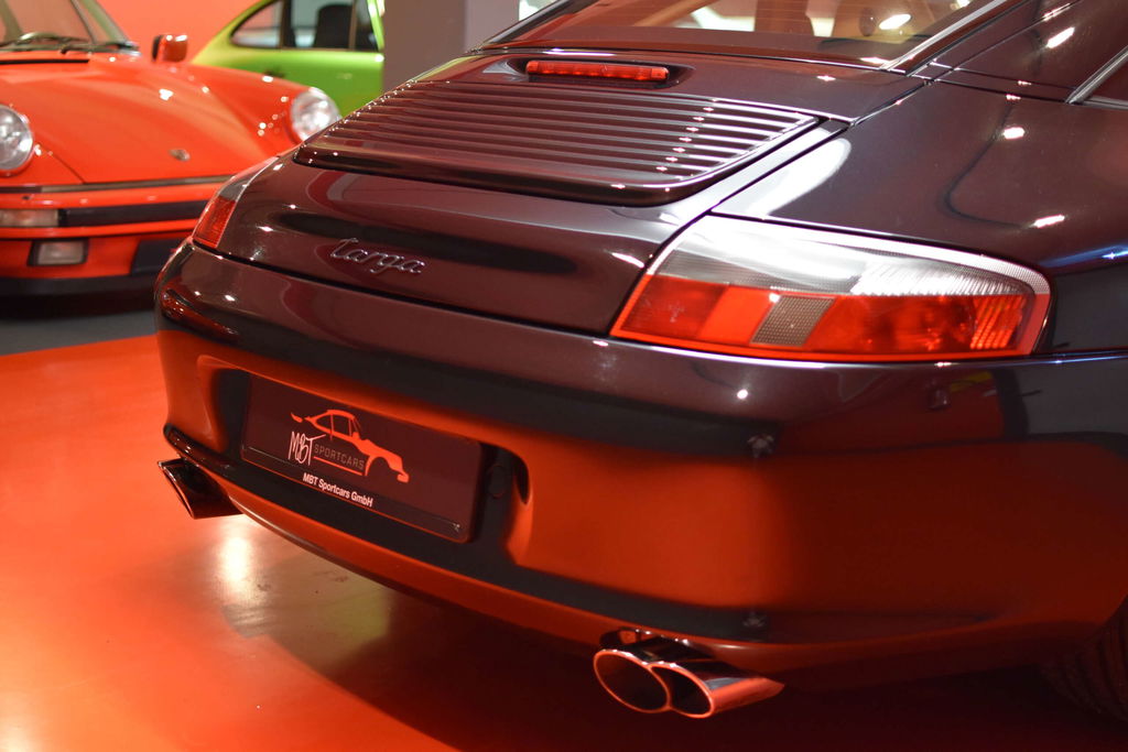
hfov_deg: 37.8
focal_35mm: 52
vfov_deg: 25.8
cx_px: 564
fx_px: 1645
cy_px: 376
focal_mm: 35
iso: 1600
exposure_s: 1/60
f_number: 1.8
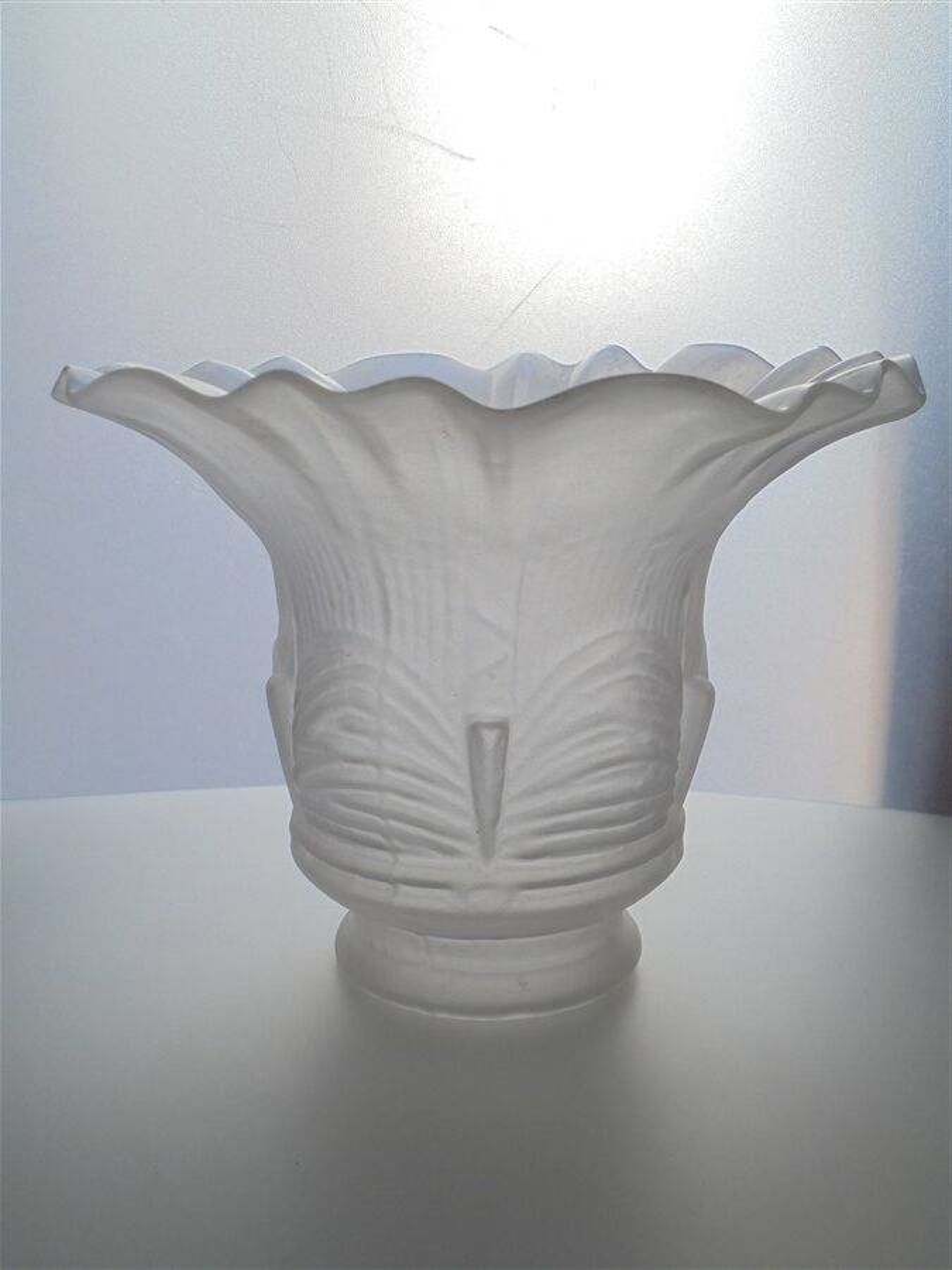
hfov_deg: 37.7
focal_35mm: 38
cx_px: 476
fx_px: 1393
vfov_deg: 49.0
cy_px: 635
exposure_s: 1/50
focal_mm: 6.9
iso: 100
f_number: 4.2
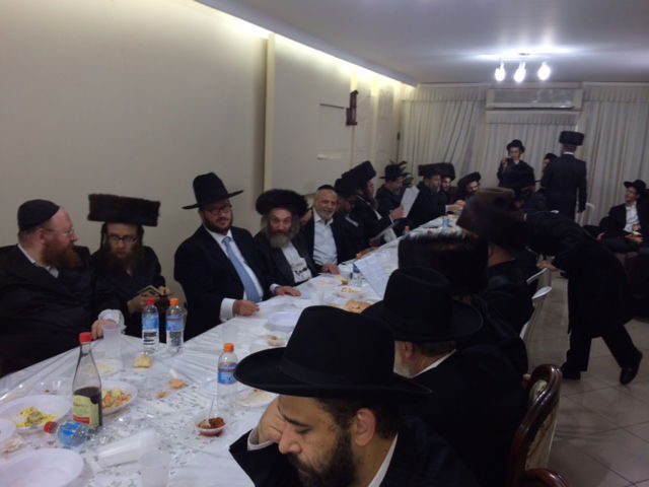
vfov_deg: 46.8
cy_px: 244
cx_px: 324
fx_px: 562
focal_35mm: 30
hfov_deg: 60.0
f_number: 2.2
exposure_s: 1/30
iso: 40
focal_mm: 4.12
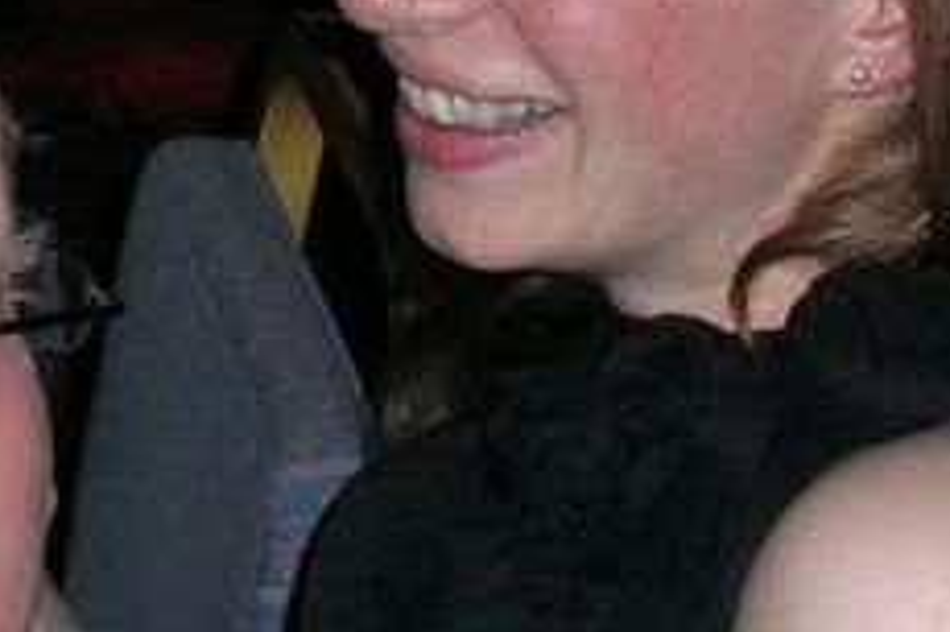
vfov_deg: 5.9
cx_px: 314
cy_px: 134
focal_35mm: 231
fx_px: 6091
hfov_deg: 8.9
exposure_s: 1/60
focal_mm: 11.1
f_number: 3.8
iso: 135
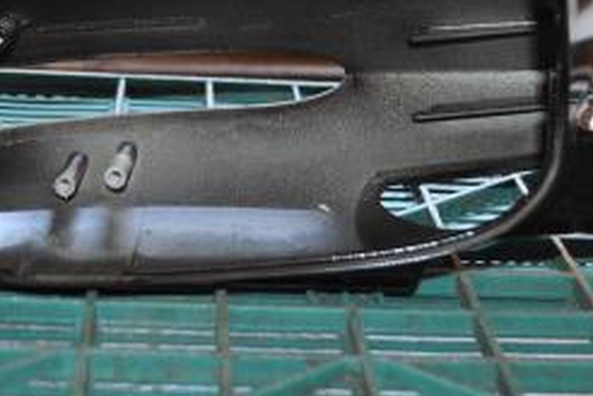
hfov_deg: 29.9
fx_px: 1104
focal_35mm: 67
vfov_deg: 20.0
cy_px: 48
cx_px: 215
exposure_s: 1/60
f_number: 4
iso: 500
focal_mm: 22
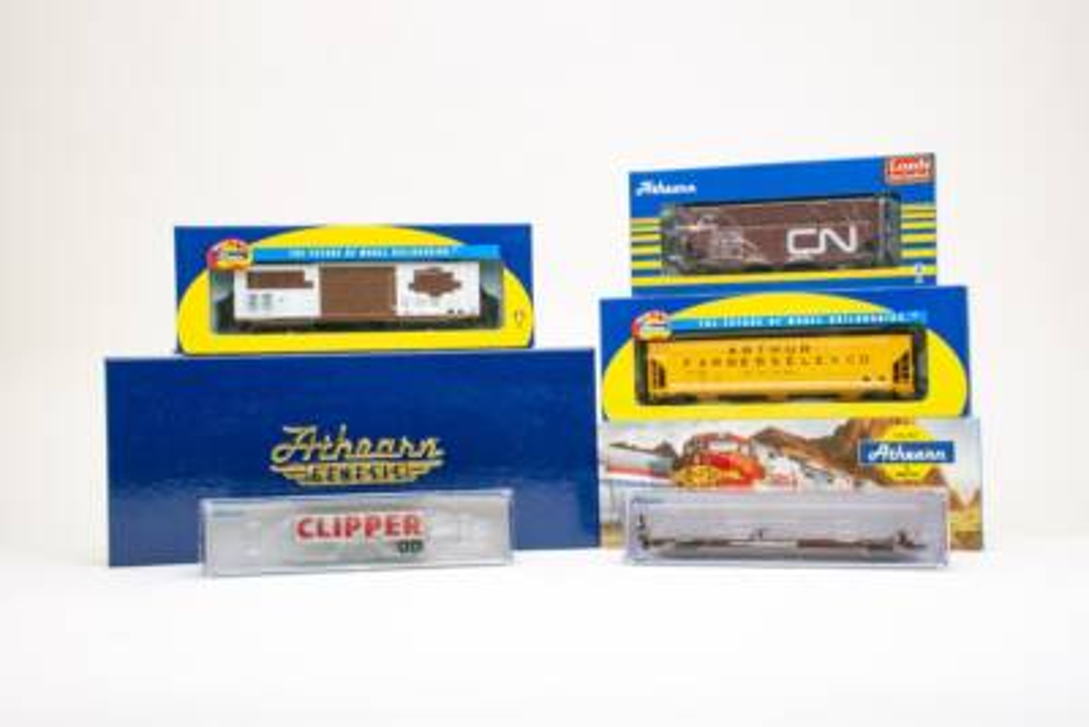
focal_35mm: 48
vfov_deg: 28.1
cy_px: 364
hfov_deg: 41.1
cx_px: 544
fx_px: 1452
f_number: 25
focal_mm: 32
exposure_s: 1/125
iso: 100
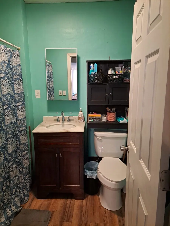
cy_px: 113
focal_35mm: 24
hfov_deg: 56.8
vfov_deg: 71.6
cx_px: 85
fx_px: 157
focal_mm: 5.23
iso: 500
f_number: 1.8
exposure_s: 1/24
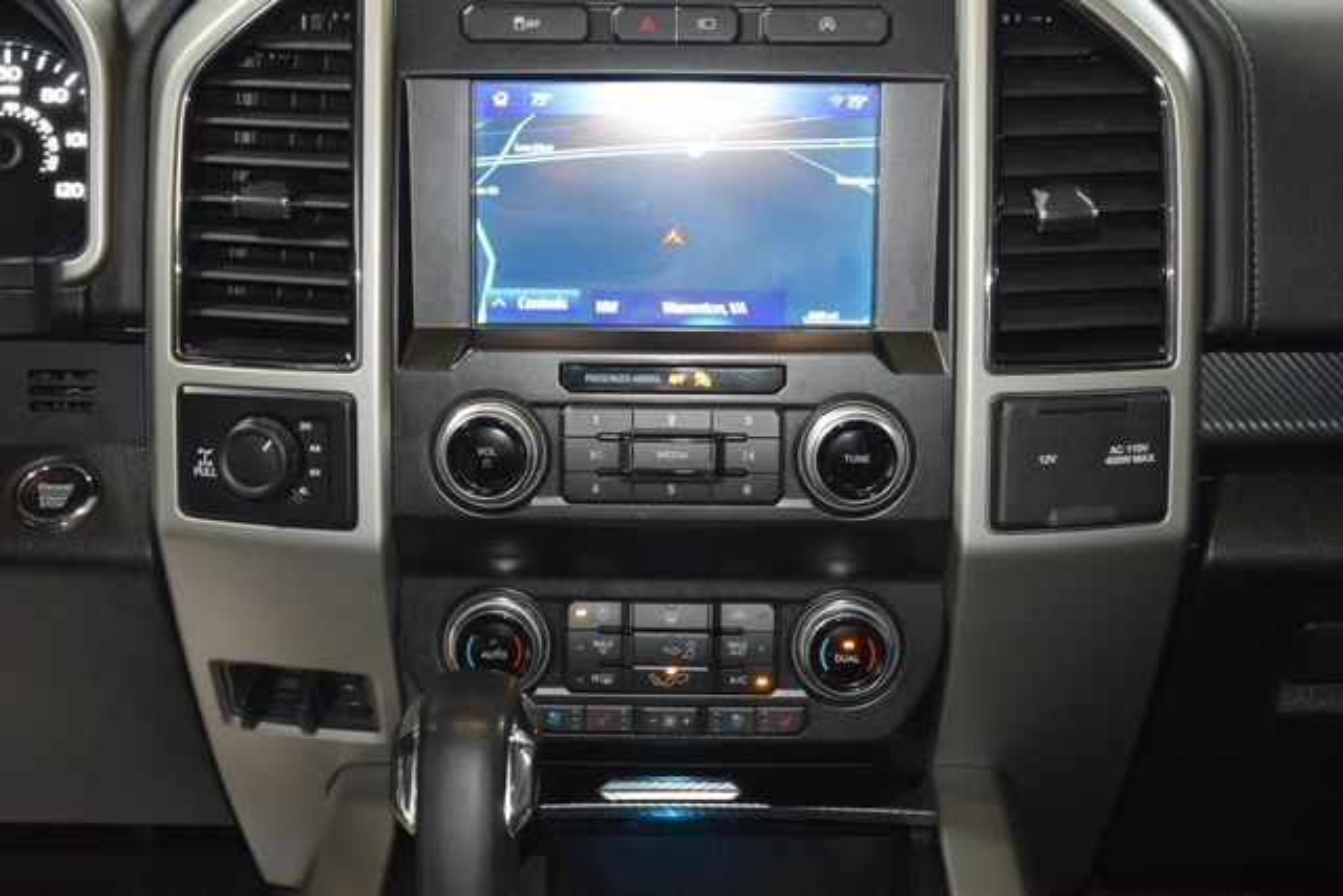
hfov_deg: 30.5
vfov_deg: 20.6
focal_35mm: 66
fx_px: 2463
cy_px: 448
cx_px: 672
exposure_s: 1/50
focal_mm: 44
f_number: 4.2
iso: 3200
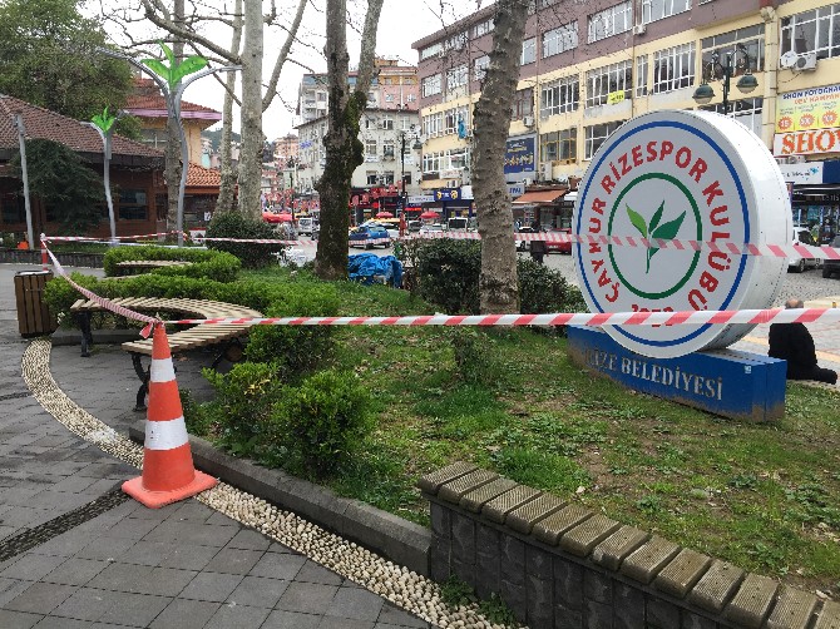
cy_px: 314
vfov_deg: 48.2
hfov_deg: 61.7
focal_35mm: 29
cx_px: 420
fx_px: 703
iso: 32
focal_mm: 4.15
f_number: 2.2
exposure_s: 1/124
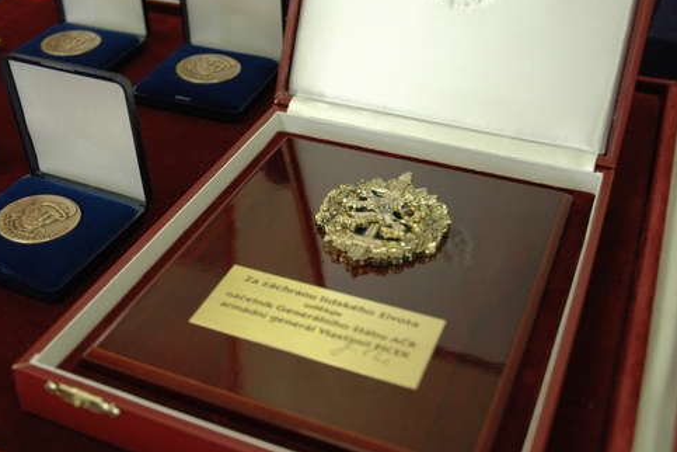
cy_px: 168
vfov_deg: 27.1
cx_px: 231
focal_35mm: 50
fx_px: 934
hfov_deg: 39.4
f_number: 3.8
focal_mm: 25
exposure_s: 1/50
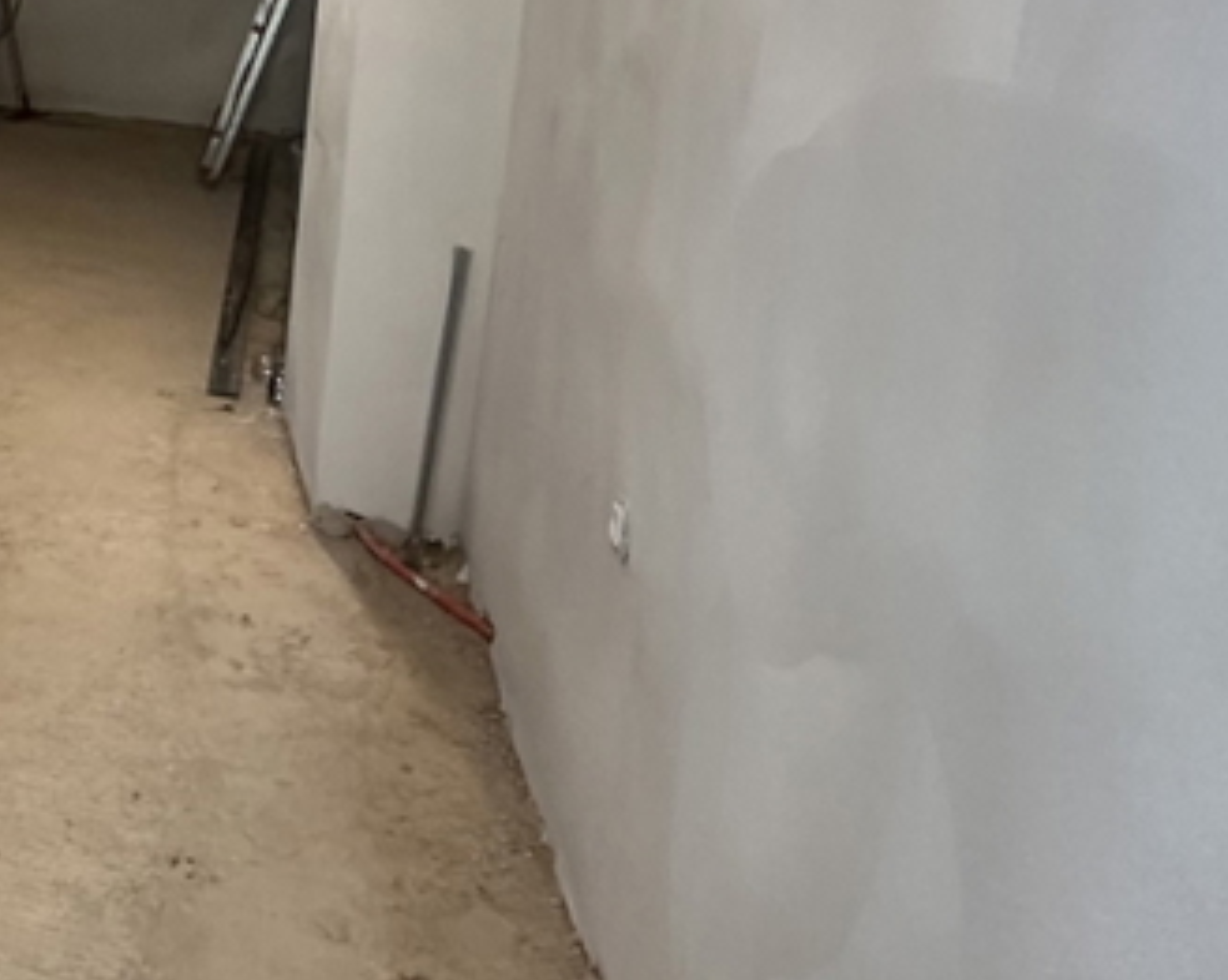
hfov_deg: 29.5
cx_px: -393
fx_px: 1816
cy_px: -22
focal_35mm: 50
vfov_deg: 28.2
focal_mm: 2.22
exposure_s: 1/50
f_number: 2.2
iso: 320
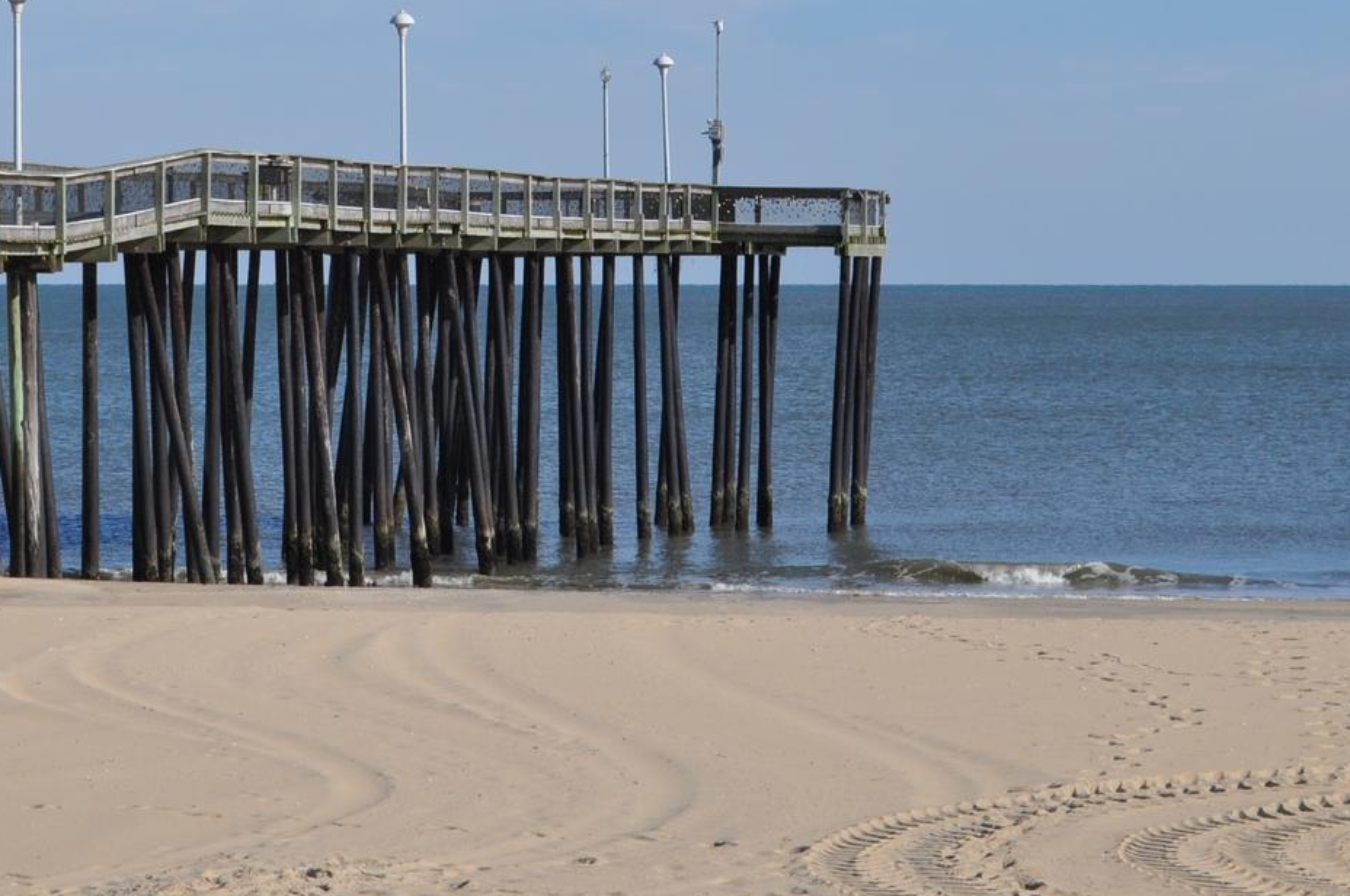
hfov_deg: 11.3
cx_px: 250
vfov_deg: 7.5
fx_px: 6819
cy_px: 129
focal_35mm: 182
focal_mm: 55
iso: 200
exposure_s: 1/500
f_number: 11
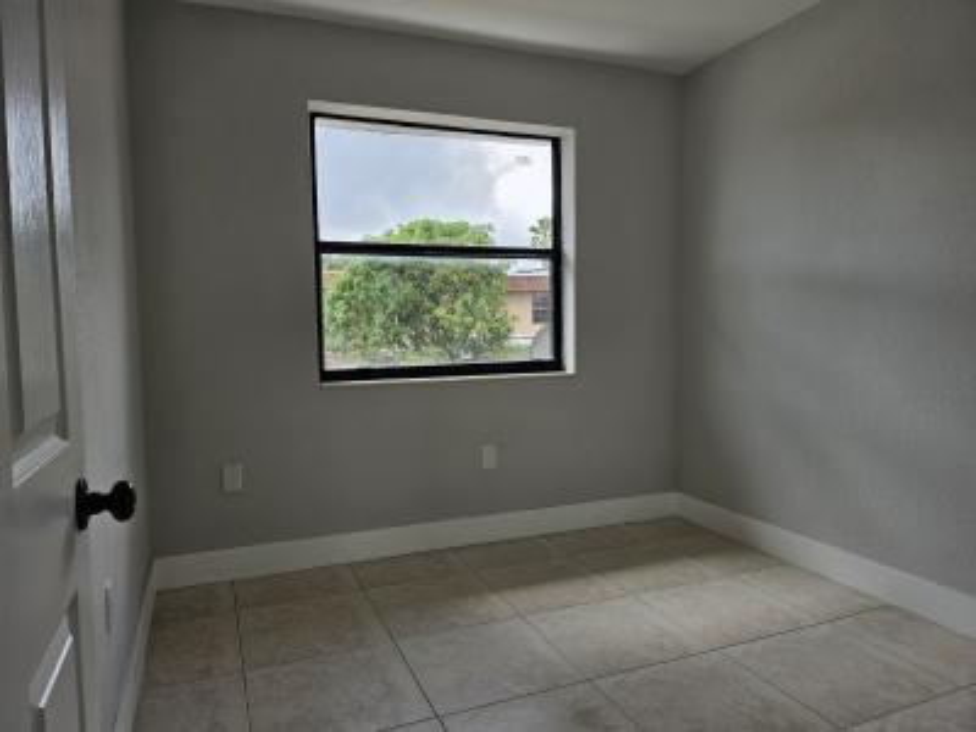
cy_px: 366
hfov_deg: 71.6
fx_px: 677
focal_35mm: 24
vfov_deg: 56.8
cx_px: 488
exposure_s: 1/401
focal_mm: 5
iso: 50
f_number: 1.8
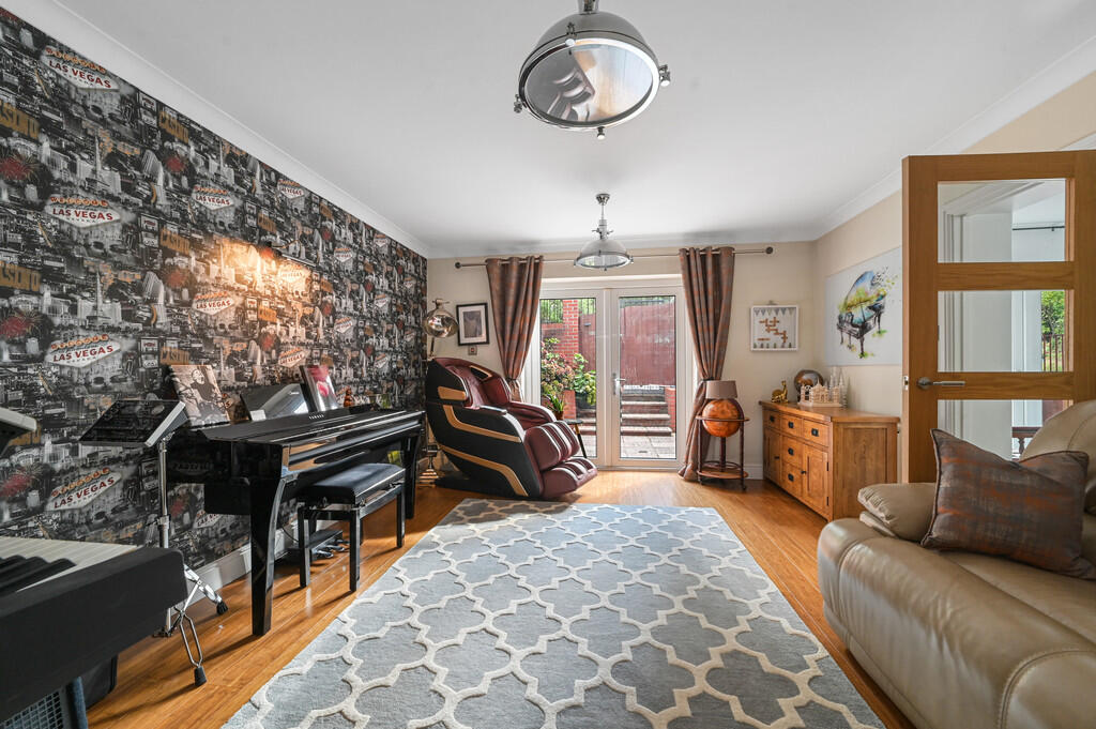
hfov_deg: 104.3
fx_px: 426
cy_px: 364
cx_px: 548
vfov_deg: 81.1
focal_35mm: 14
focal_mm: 14
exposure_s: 1/1.25
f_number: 8
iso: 400
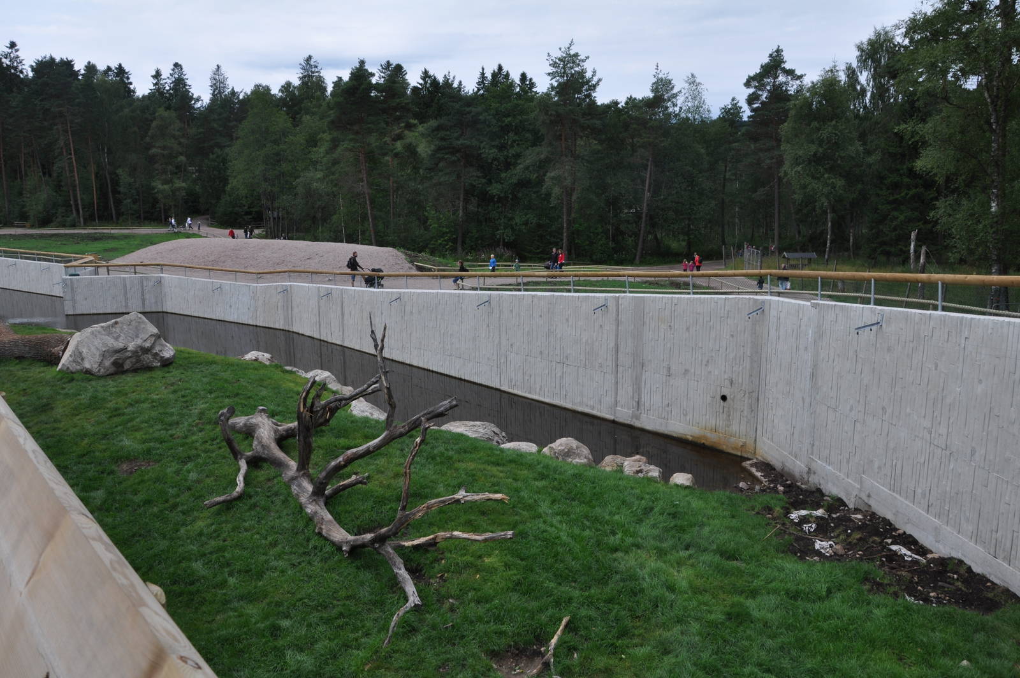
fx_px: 891
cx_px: 510
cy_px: 339
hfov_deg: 59.5
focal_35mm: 32
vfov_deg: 41.6
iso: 200
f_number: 13
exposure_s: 1/160
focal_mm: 21
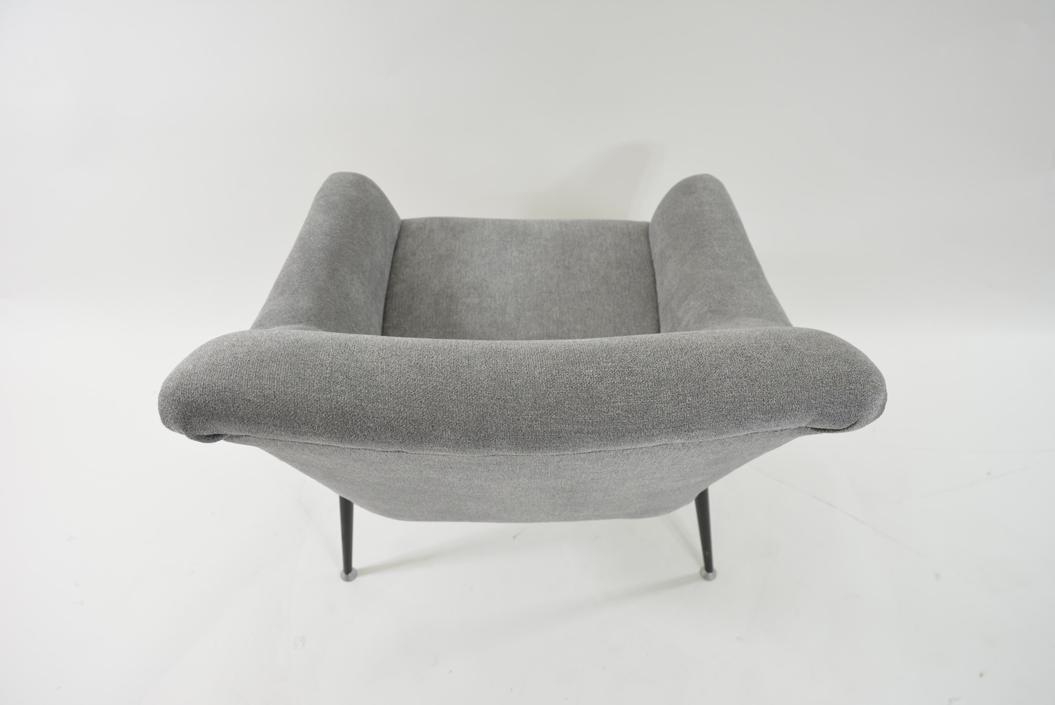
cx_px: 528
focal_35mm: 27
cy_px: 352
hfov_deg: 67.3
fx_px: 792
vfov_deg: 48.0
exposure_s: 1/60
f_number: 5.6
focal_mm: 18
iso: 500
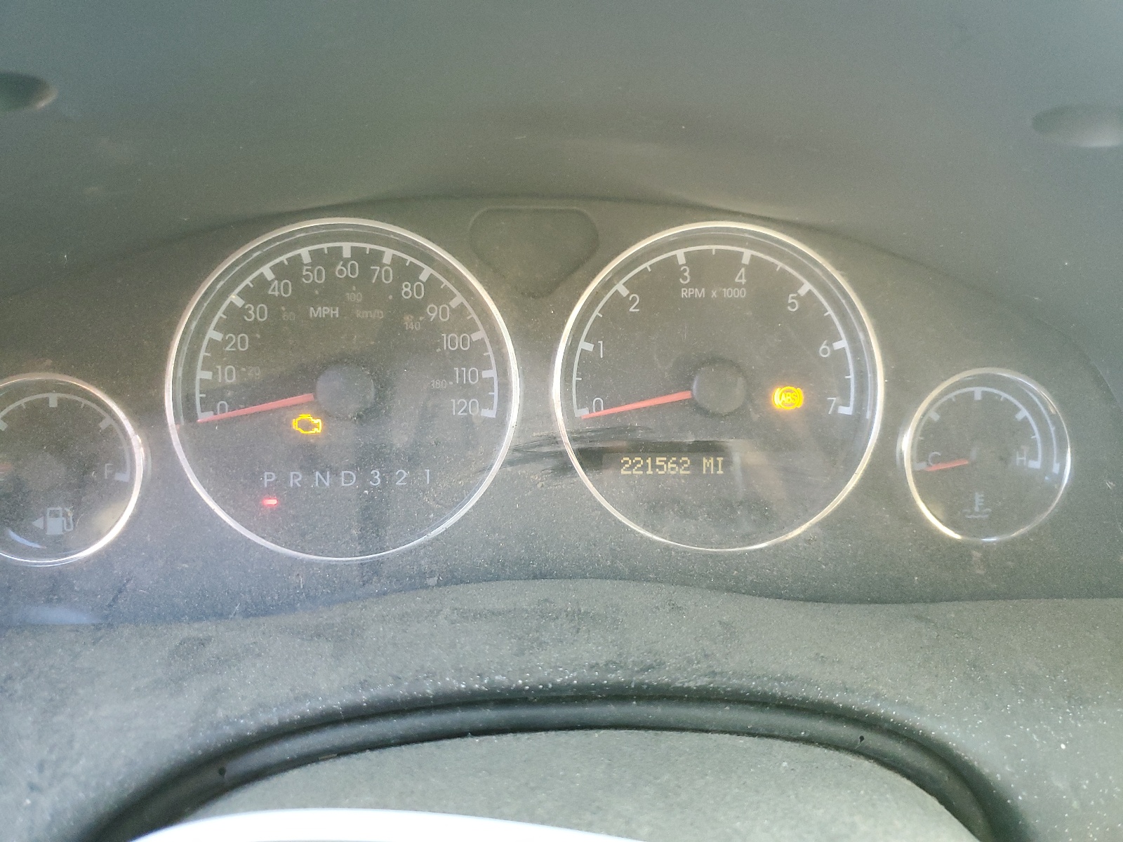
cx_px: 562
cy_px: 421
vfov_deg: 53.1
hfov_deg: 67.3
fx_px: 843
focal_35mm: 26
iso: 289
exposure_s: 1/60.2
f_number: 1.5
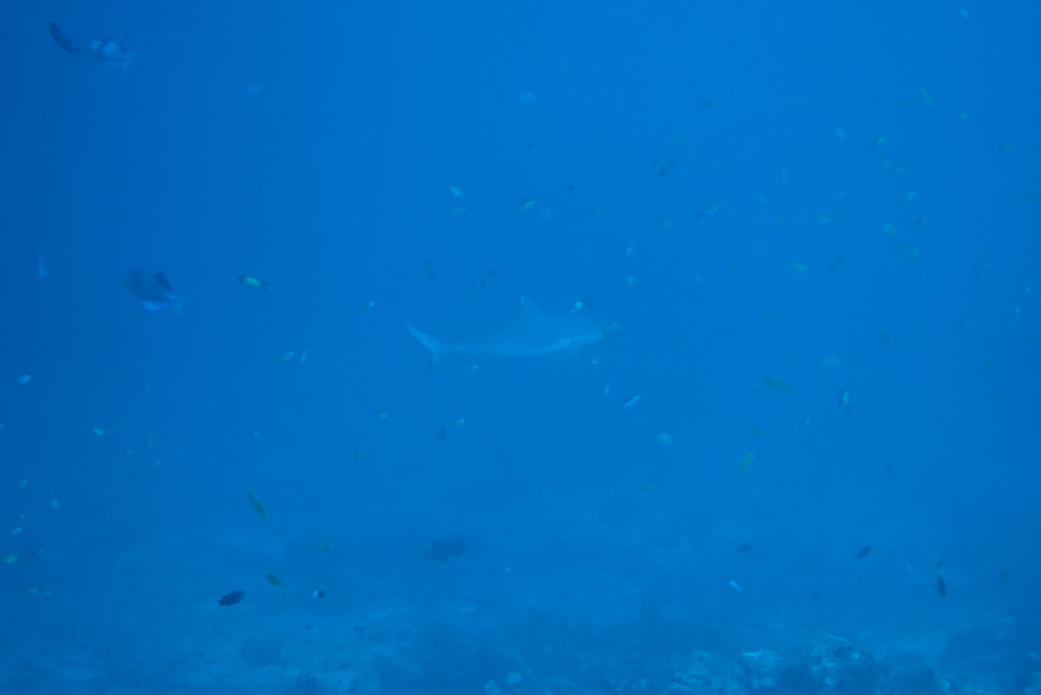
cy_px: 348
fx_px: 1735
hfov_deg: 33.4
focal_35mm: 60
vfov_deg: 22.6
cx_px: 520
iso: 400
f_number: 2.8
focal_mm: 22
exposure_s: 1/60
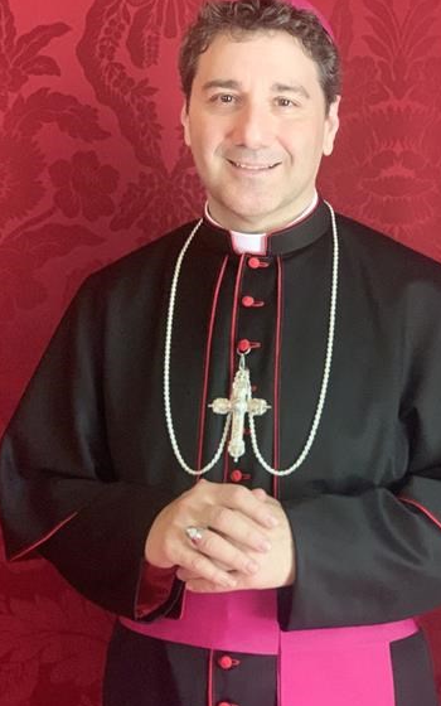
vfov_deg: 32.0
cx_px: 277
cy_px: 364
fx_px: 1231
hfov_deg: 20.3
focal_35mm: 64
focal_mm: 6
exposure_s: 1/40
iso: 400
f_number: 2.4
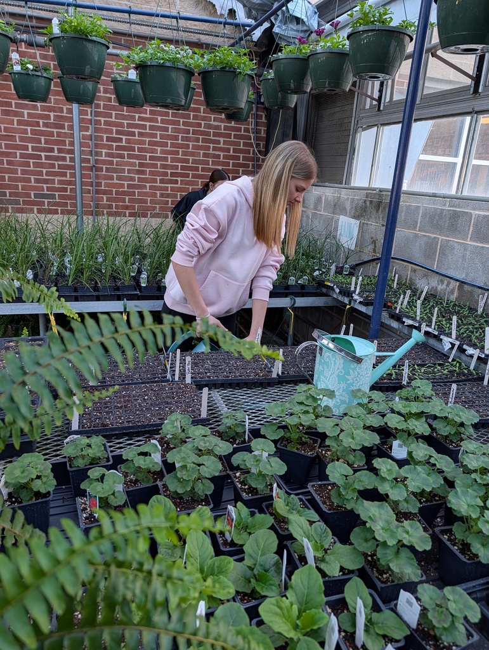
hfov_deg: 56.9
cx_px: 244
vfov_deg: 71.5
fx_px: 451
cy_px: 325
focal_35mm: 24
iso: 84
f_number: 1.68
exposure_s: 1/104
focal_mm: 6.9
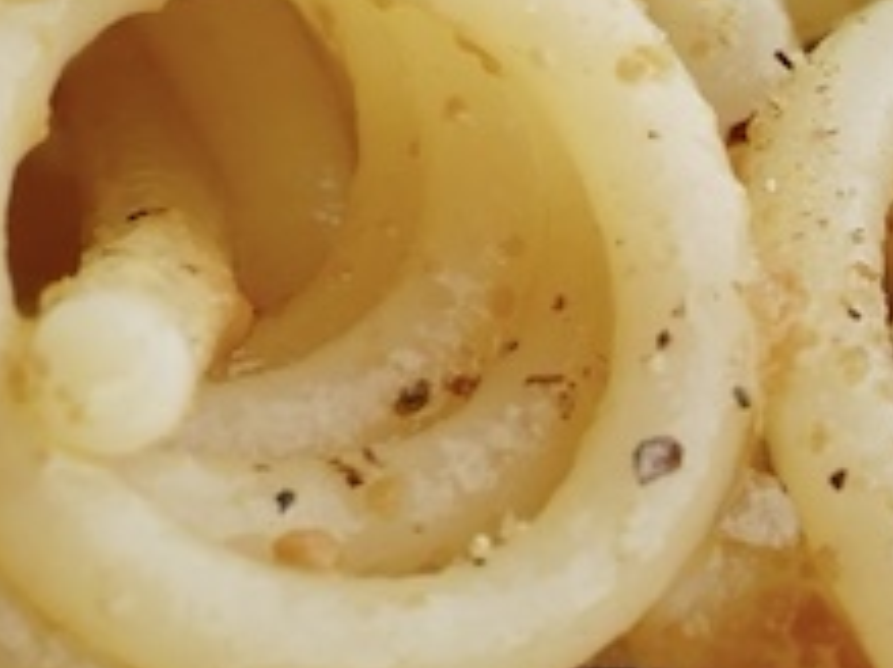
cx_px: 1757
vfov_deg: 3.2
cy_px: 346
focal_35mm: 471
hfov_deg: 4.2
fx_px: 12144
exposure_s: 1/80
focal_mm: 43
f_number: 5.6
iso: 200
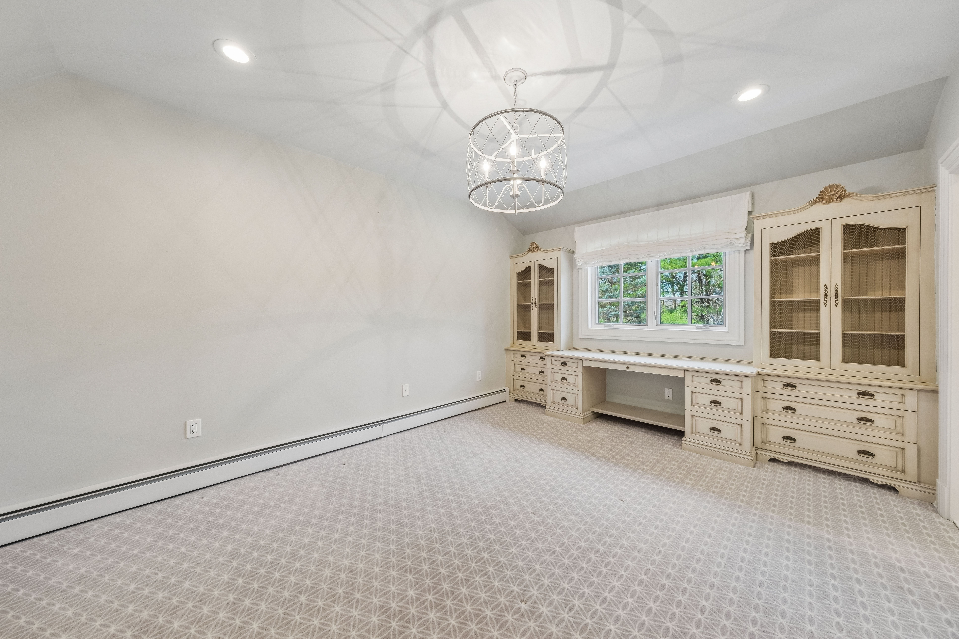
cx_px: 480
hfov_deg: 112.6
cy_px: 320
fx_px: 320
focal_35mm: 12
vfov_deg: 90.0
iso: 640
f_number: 8
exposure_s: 1/15
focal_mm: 8
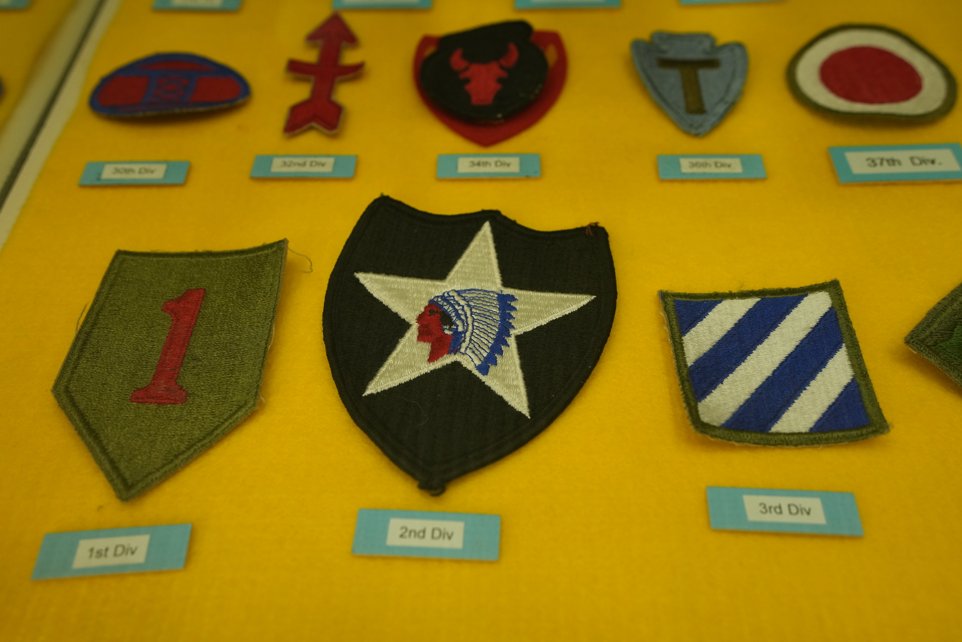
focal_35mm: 35
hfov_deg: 54.4
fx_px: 935
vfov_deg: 37.9
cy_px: 321
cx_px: 481
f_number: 5
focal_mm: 35
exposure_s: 1/40
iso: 1600
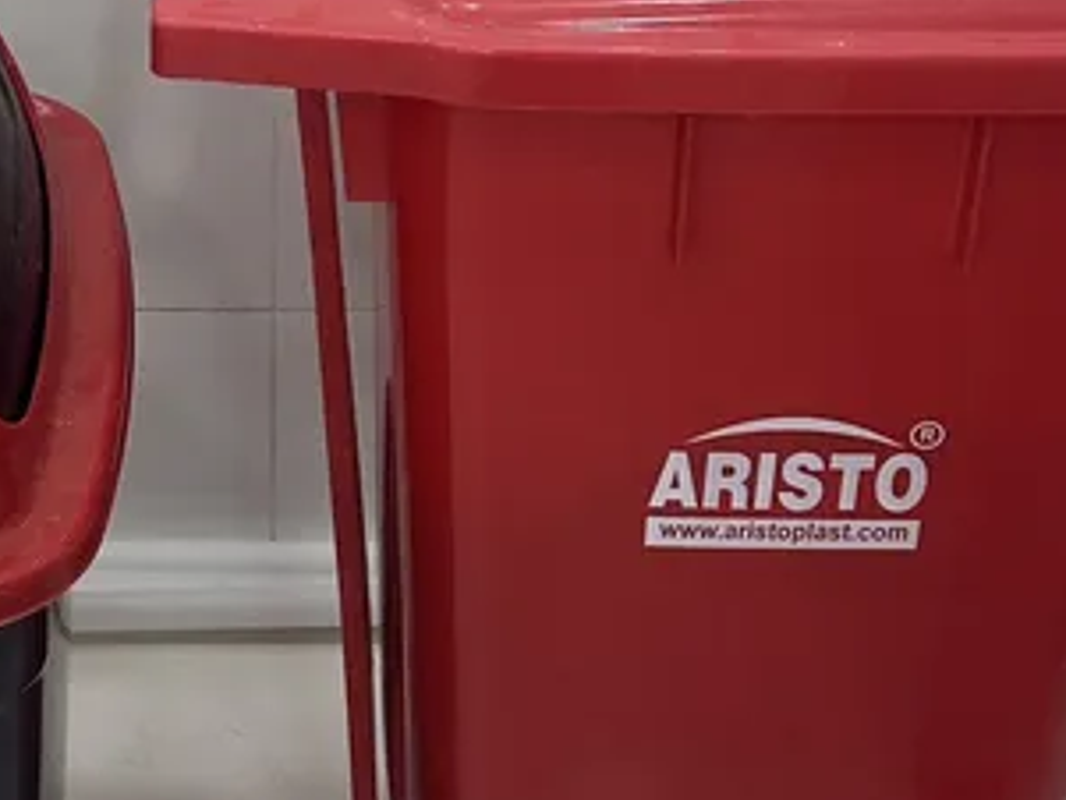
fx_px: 1571
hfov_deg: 36.4
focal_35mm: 51
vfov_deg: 28.5
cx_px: 244
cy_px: 315
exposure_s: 1/100
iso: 125
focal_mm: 6.86
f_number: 1.78
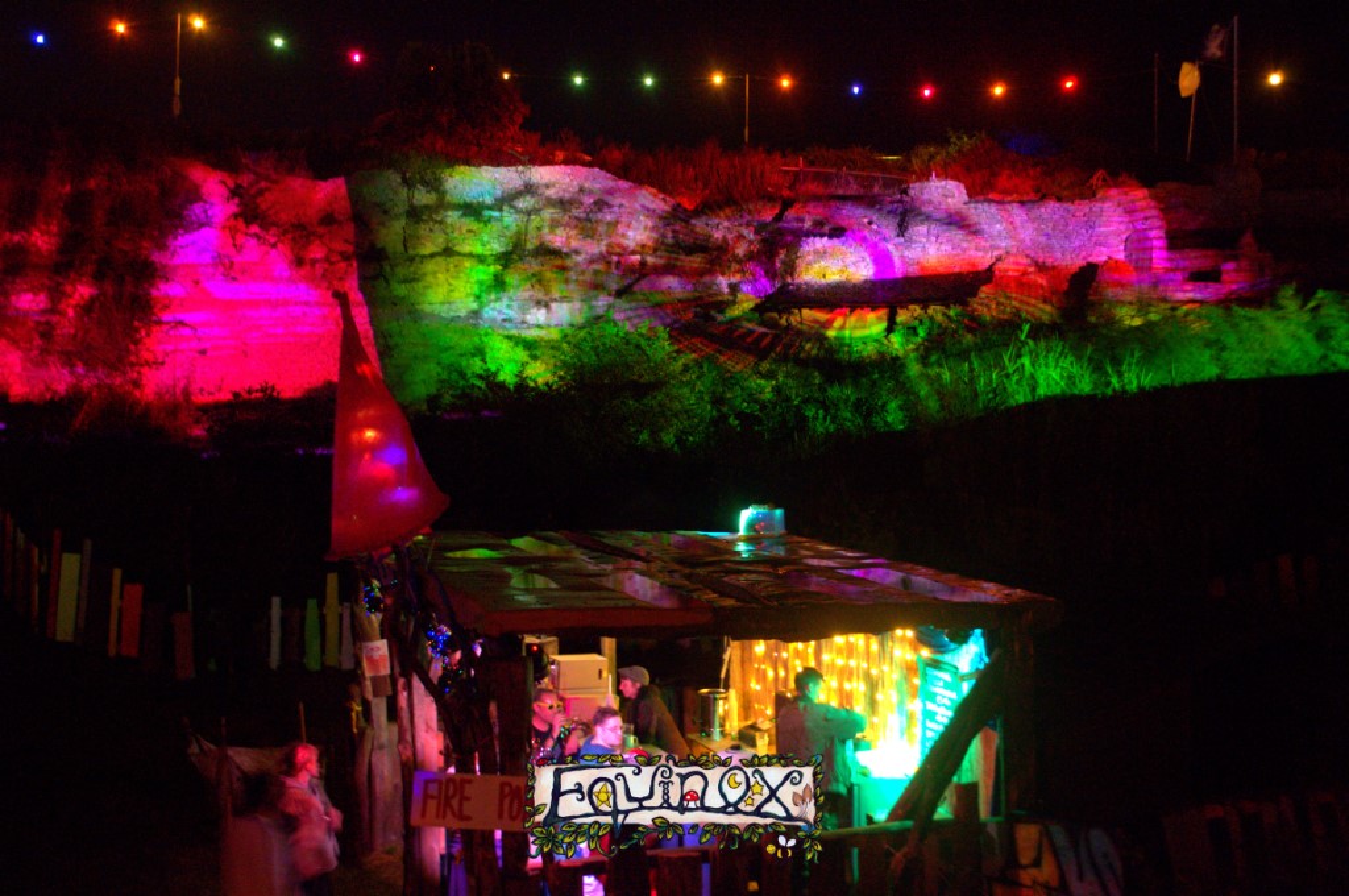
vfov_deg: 30.8
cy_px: 448
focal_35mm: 44
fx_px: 1628
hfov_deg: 45.0
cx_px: 674
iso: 3200
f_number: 4.5
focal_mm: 29
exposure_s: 1/2
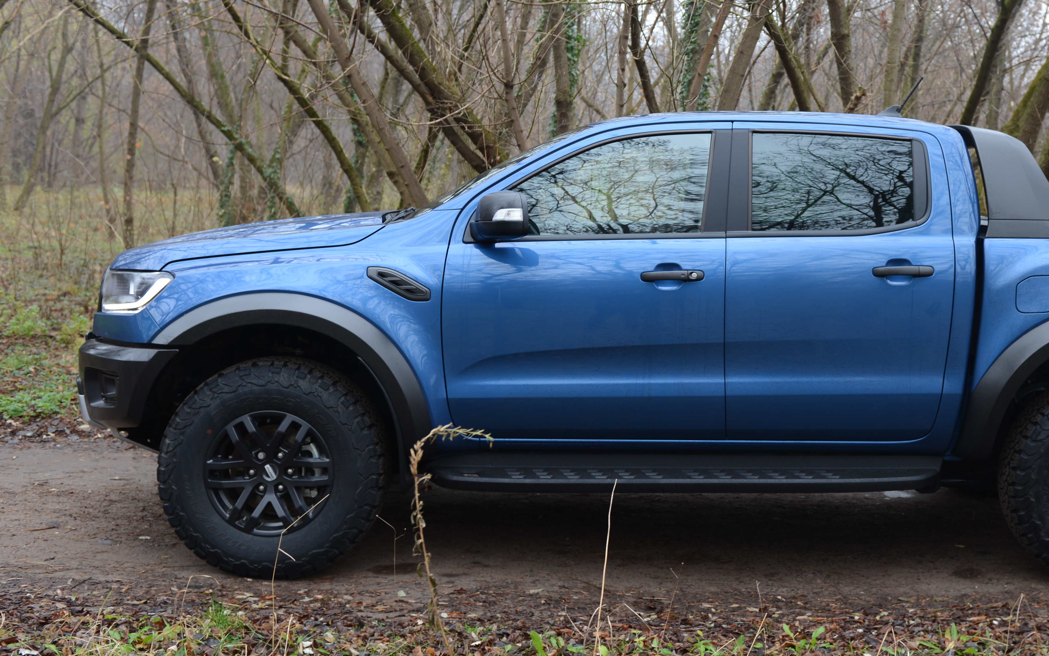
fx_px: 1401
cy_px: 238
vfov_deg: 26.2
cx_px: 749
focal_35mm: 49
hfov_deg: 40.2
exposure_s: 1/50
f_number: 3.5
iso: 200
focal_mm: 29
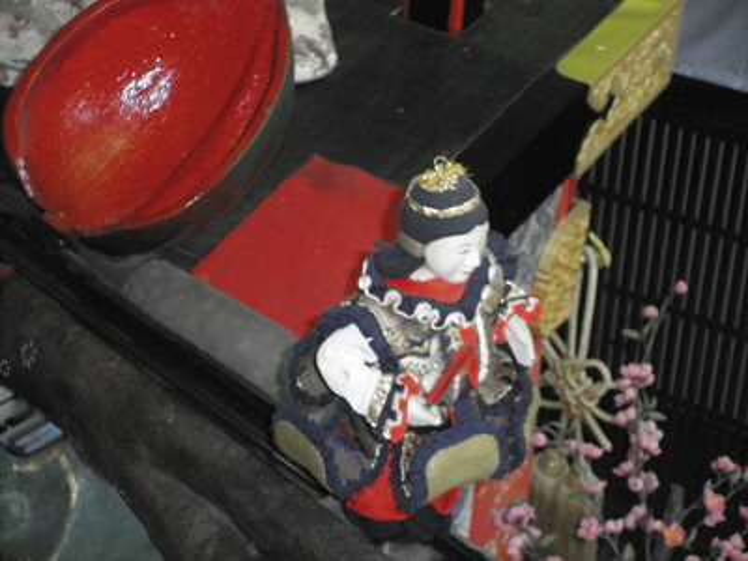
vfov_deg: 13.7
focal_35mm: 108
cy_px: 280
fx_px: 2334
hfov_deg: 18.2
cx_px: 374
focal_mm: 19.6
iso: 800
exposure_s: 1/125
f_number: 5.9
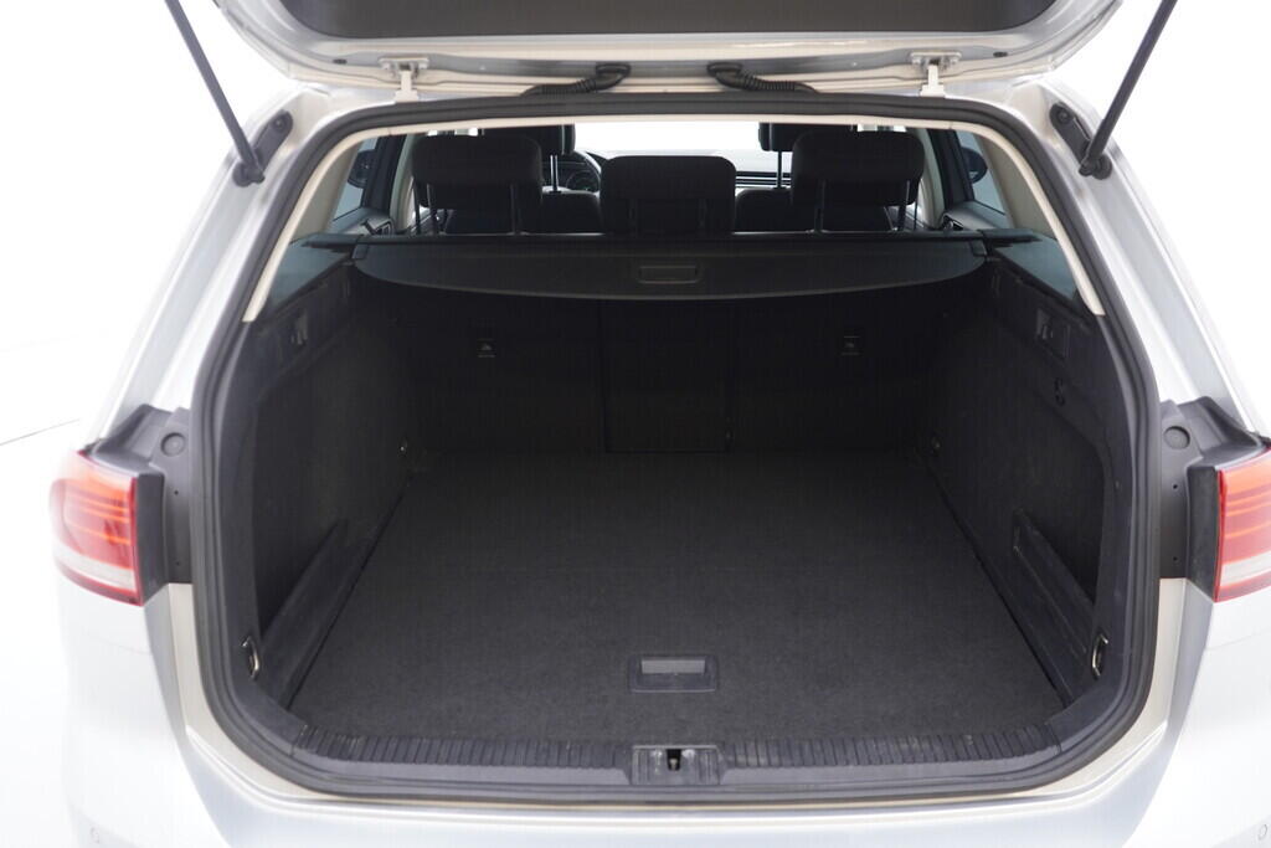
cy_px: 424
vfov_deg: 36.9
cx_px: 636
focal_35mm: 36
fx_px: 1271
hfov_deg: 53.1
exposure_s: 1/40
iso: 250
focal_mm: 24
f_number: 2.8
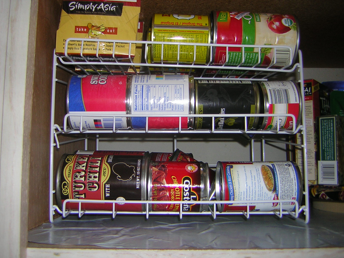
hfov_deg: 51.4
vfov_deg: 39.7
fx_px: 358
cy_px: 129
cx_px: 172
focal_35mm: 36
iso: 50
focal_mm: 4.7
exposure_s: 1/60.1
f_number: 2.6
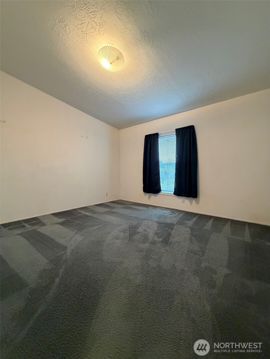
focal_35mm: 14
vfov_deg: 102.1
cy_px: 180
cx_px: 135
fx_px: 146
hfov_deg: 85.7
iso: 500
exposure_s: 1/60
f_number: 2.2
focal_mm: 2.22
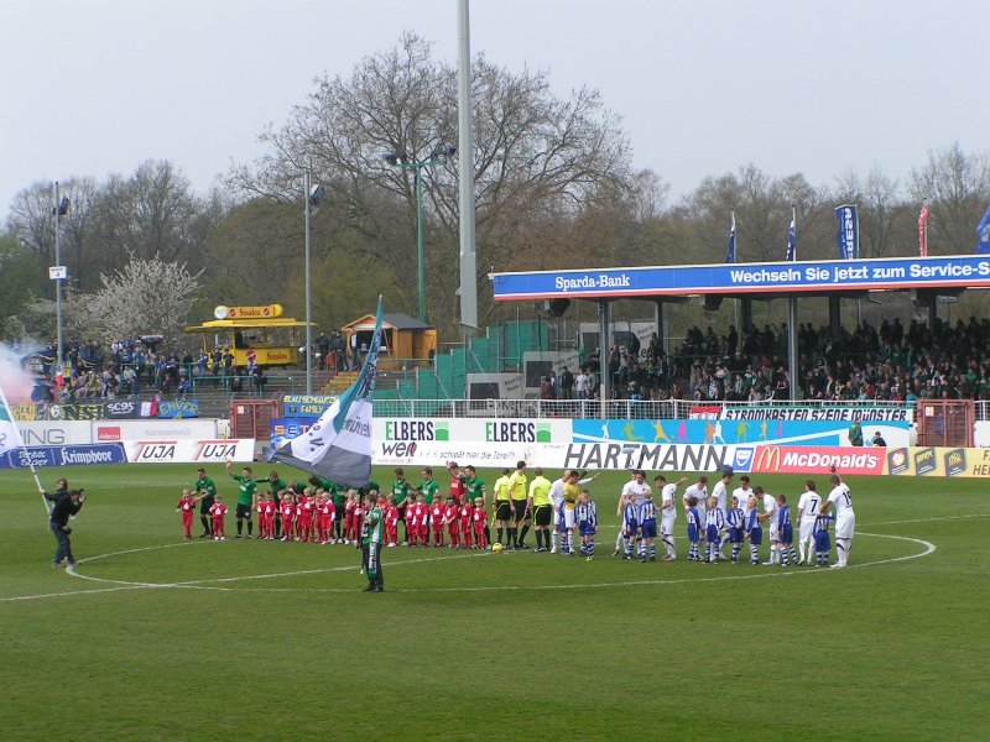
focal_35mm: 114
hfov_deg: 17.3
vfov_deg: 13.0
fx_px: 3260
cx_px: 495
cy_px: 371
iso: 50
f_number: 6.3
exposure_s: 1/320
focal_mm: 17.4
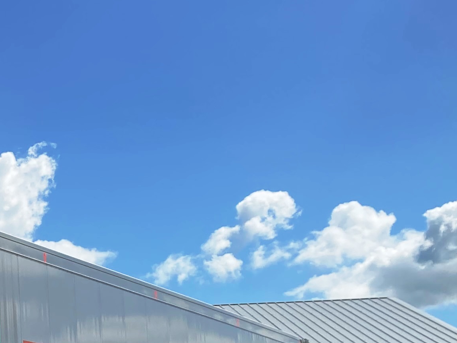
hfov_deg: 18.1
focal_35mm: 98
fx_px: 1294
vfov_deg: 14.7
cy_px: 382
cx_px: -205
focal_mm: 3.99
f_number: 1.8
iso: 20
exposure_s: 1/3472
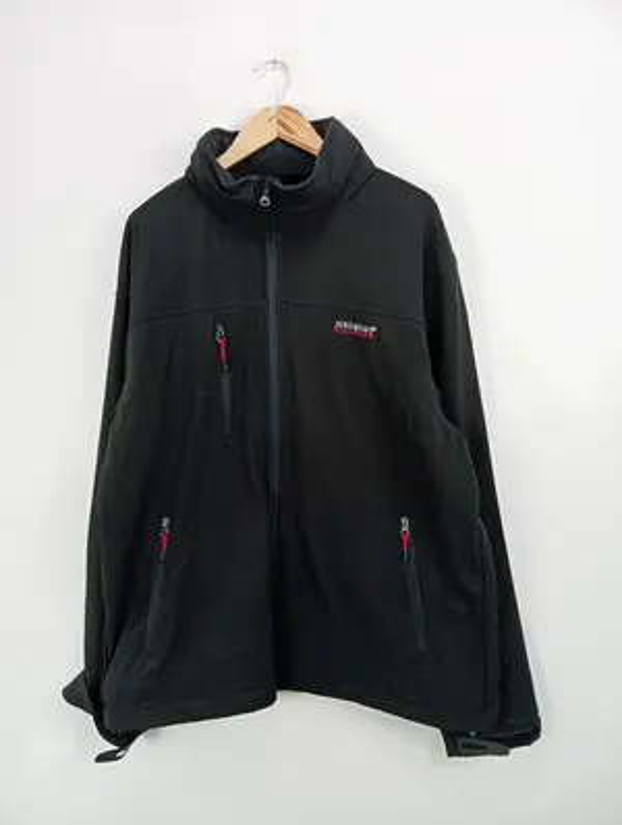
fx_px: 669
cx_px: 311
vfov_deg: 63.4
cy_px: 412
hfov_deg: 49.9
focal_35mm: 28
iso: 61
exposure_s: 1/50
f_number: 1.8
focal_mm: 4.22
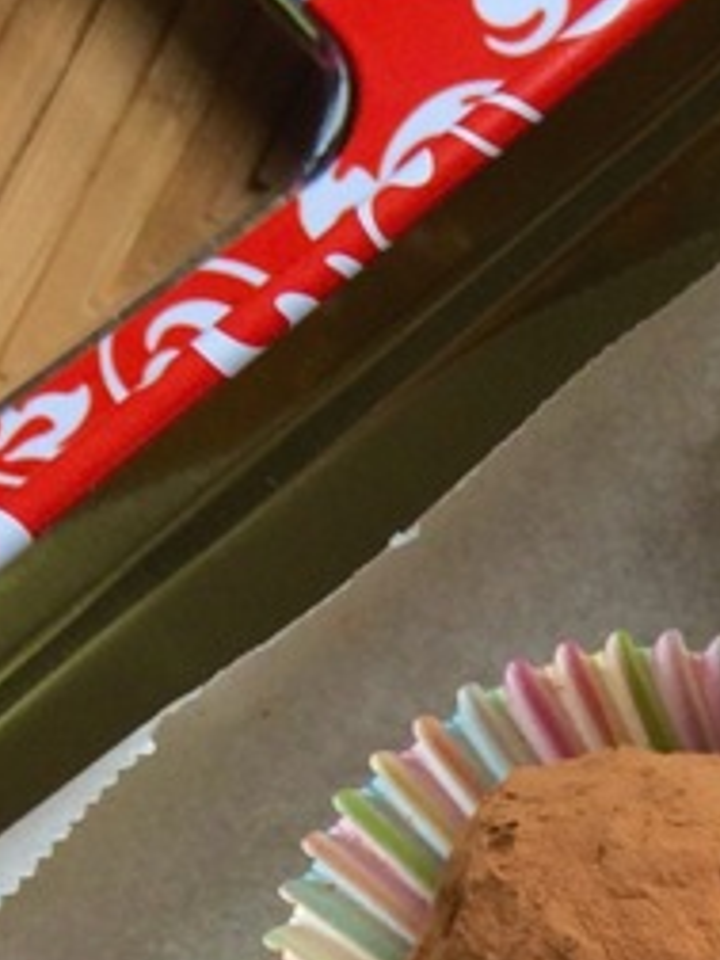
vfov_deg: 14.7
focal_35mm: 122
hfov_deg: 11.1
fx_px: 3383
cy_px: 1543
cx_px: 1429
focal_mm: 4.12
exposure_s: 1/50
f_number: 2.2
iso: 50
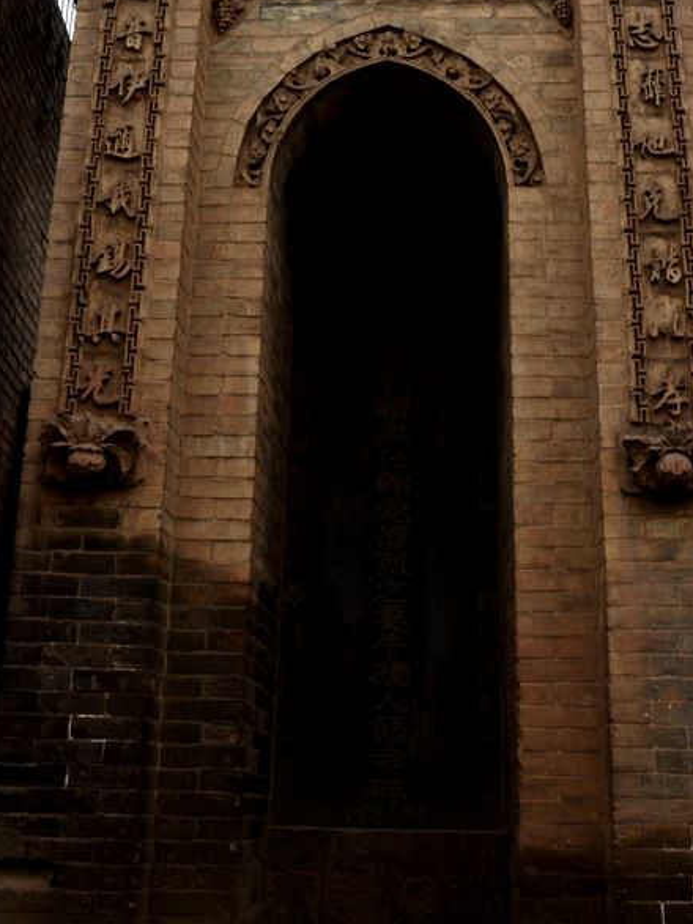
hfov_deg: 27.5
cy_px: 57
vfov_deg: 33.8
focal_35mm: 53
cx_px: 365
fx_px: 1415
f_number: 10
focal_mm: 18
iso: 200
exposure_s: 1/80
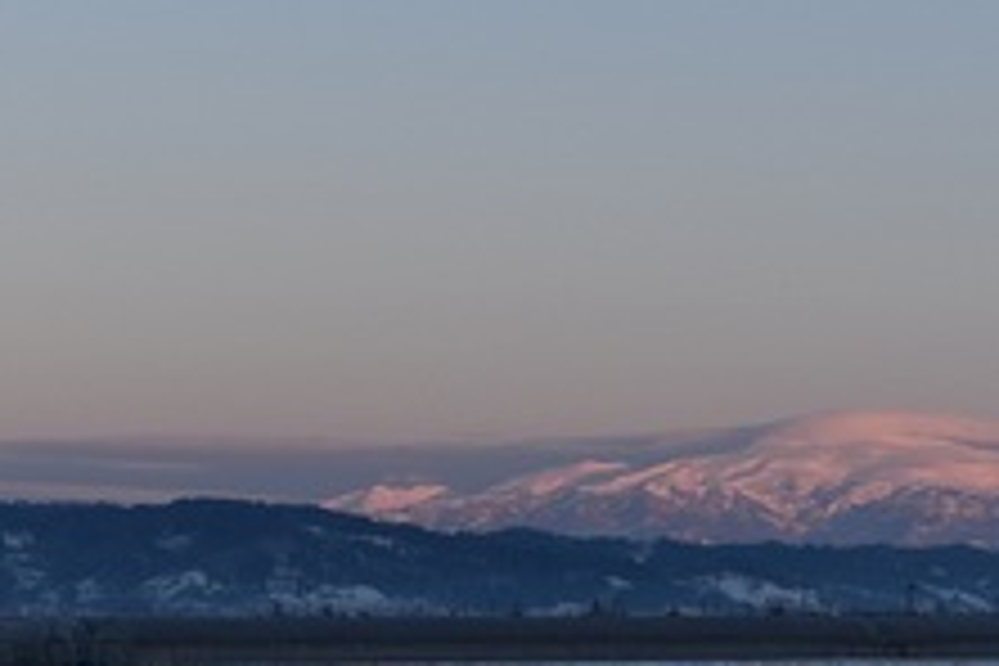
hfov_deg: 12.2
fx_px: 4634
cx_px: 814
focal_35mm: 167
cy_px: 580
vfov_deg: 8.2
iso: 280
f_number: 8
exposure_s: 1/250
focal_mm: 55
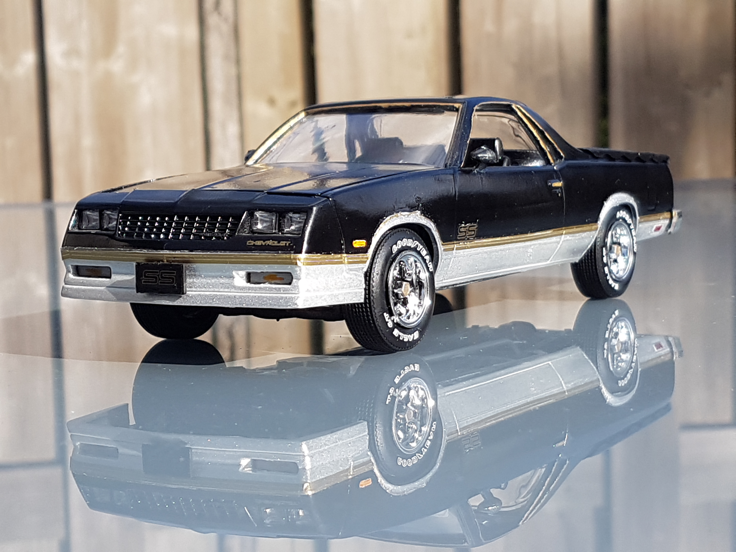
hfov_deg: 67.3
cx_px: 368
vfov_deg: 53.1
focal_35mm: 26
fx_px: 553
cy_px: 276
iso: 40
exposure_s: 1/1376
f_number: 1.7
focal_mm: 4.2
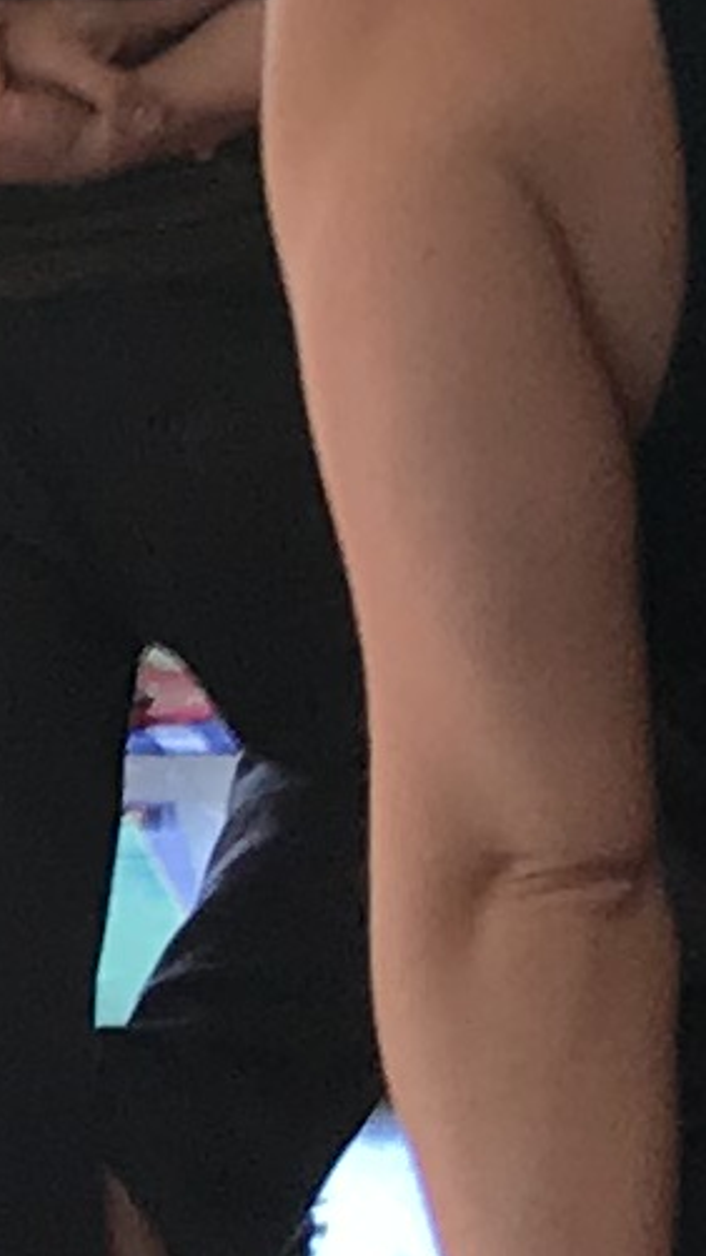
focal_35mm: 245
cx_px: -1717
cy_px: -220
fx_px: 8162
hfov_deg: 4.7
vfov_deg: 8.7
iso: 25
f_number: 1.8
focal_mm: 3.99
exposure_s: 1/60
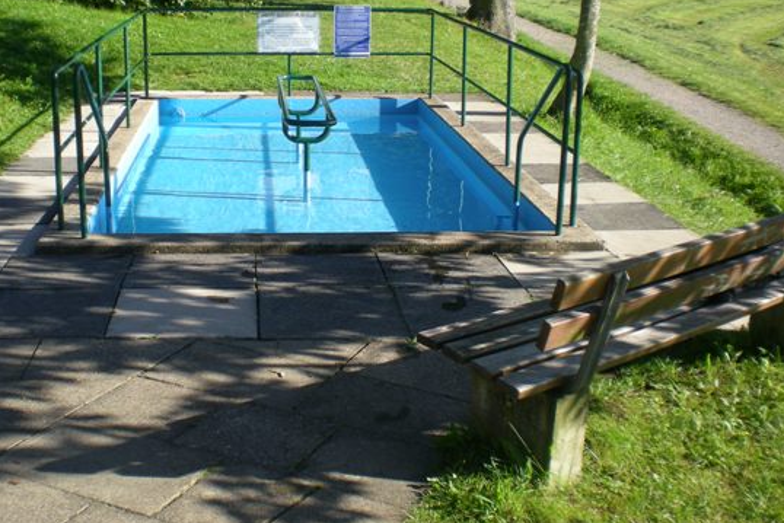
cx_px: 324
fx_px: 1024
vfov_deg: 28.6
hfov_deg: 41.8
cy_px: 204
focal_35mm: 47
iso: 50
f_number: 4.6
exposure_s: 1/143
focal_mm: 6.3
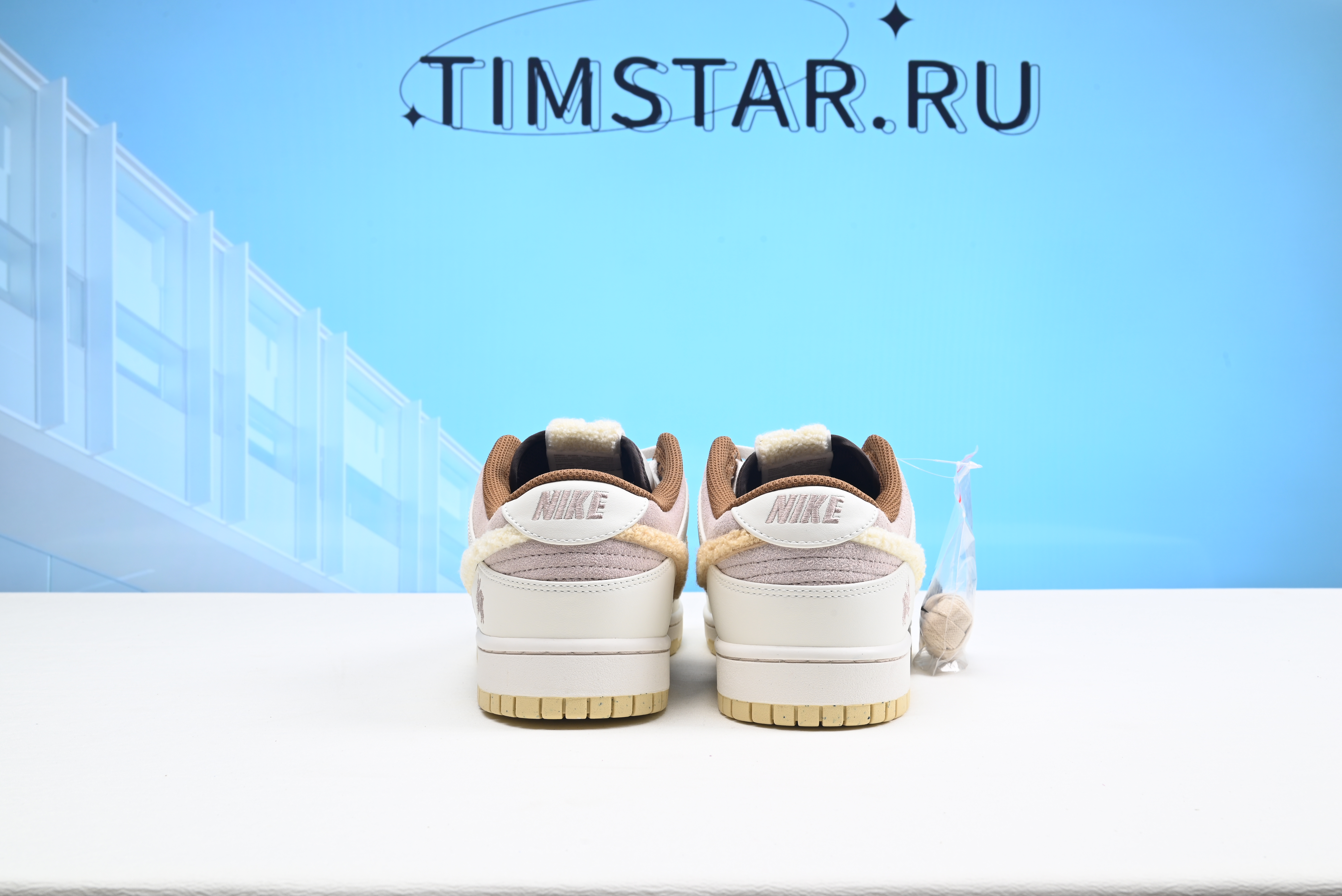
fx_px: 1342
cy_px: 448
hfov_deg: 53.1
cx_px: 671
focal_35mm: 36
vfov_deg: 36.9
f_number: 16
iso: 100
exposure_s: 1/2
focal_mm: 36
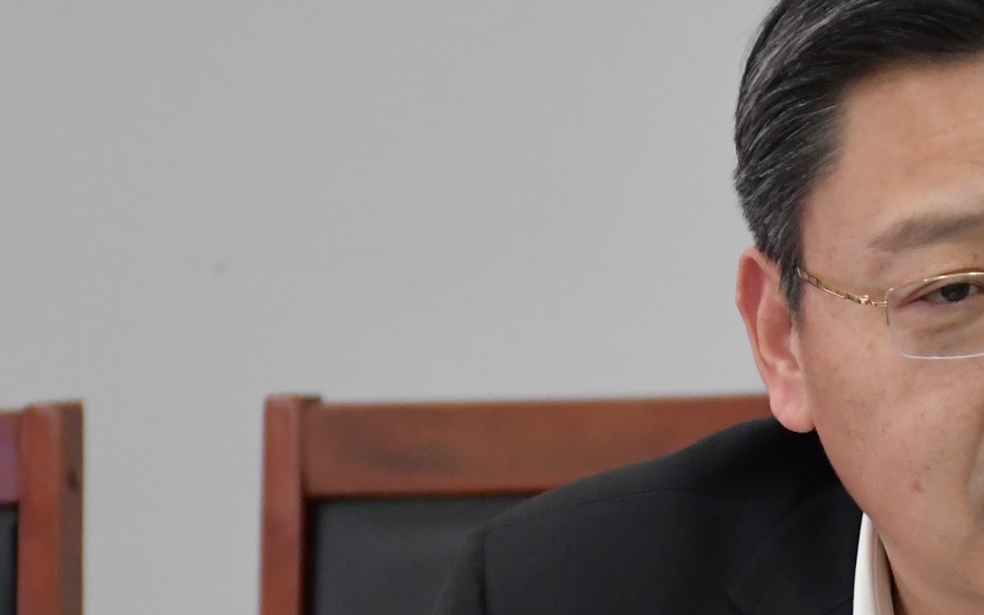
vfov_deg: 4.4
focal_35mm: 299
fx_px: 8019
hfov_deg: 7.0
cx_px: 1178
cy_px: 932
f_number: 5
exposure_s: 1/125
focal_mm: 60
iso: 2500
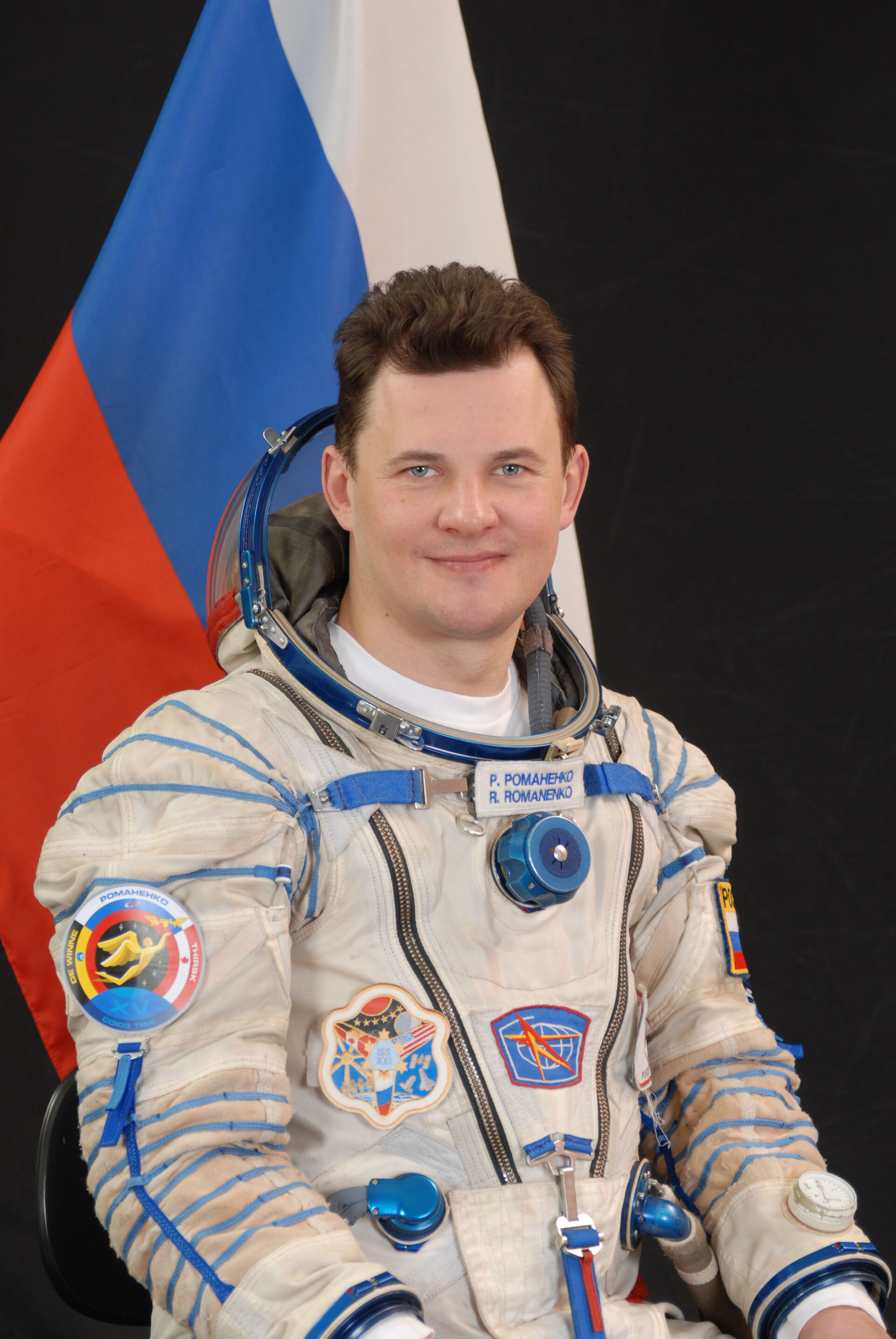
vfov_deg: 21.9
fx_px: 3462
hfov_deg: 14.7
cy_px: 670
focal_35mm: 93
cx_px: 448
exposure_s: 1/125
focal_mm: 62
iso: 100
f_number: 5
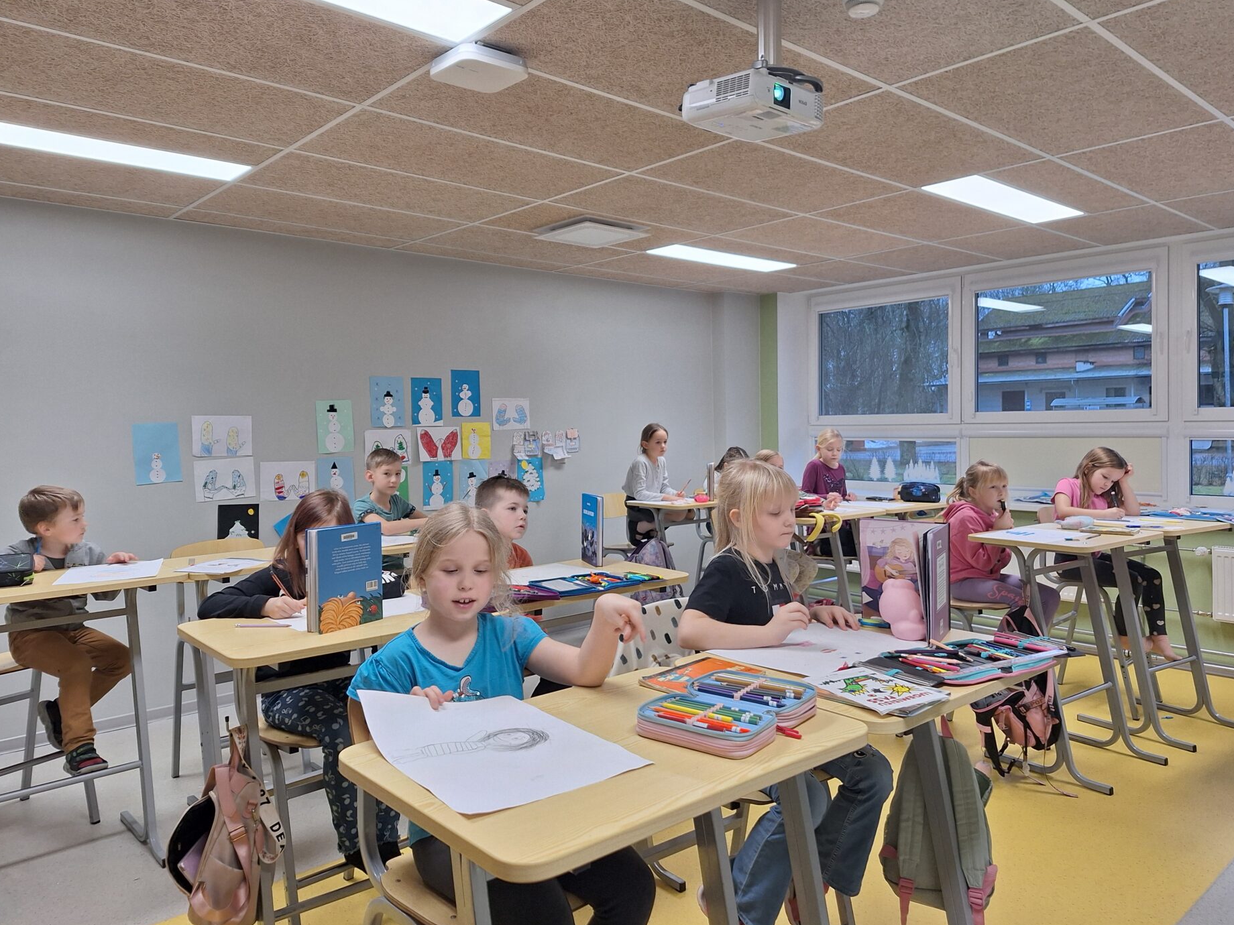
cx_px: 616
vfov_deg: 56.8
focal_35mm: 24
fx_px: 856
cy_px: 456
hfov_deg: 71.6
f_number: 1.8
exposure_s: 1/100
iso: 80
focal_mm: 5.54
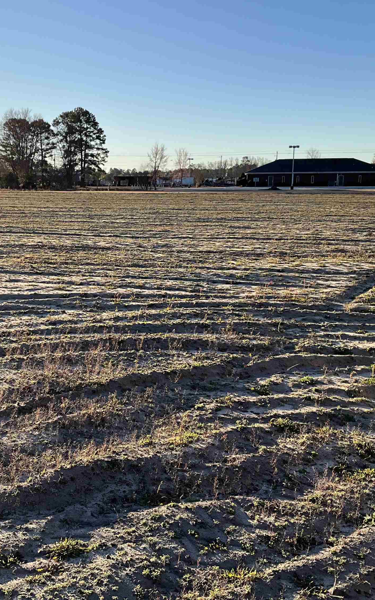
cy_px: 301
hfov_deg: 30.2
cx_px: 114
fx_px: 687
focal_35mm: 42
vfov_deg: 47.2
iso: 25
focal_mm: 3
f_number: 1.8
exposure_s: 1/1311
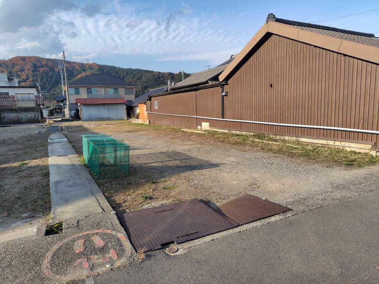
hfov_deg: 73.9
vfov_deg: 58.9
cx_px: 190
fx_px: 252
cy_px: 142
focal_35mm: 23
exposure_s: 1/824
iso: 50
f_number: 1.9
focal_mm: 5.6
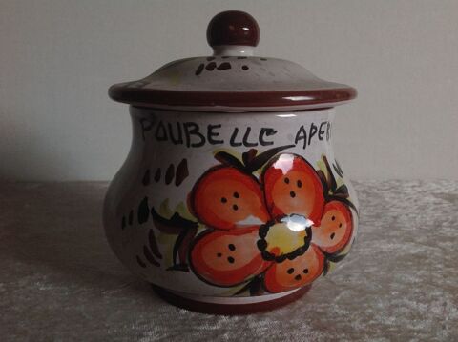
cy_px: 171
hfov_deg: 52.7
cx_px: 229
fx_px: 463
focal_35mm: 35
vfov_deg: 40.6
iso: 80
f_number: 2.4
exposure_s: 1/120
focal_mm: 4.28
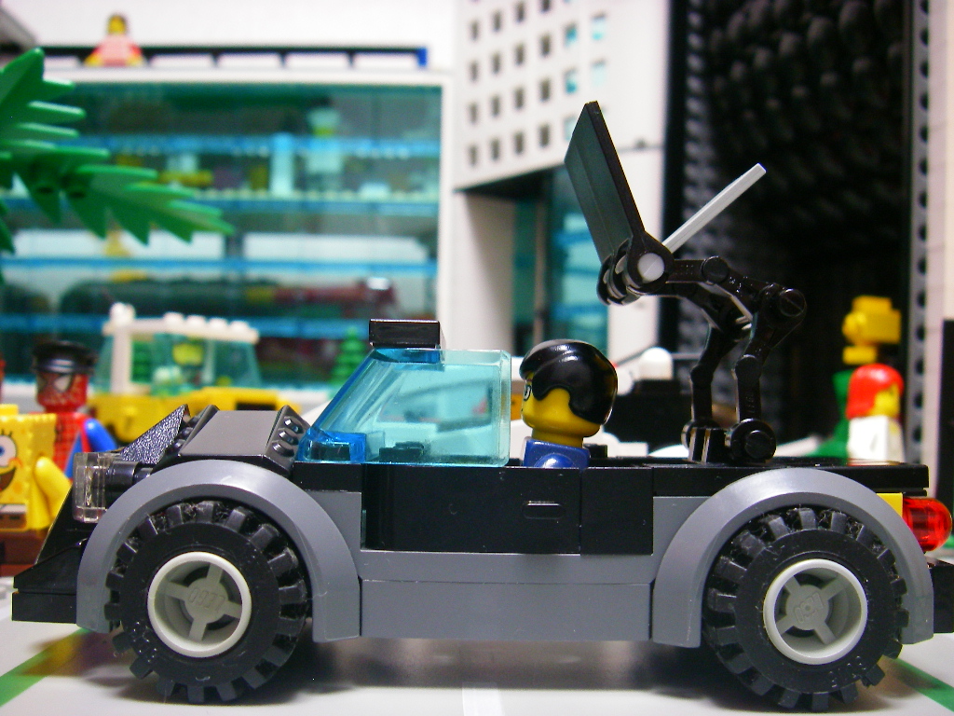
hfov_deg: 49.0
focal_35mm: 38
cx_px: 477
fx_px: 1047
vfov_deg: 37.7
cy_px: 358
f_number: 3.3
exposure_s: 1/8
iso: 200
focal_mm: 6.3
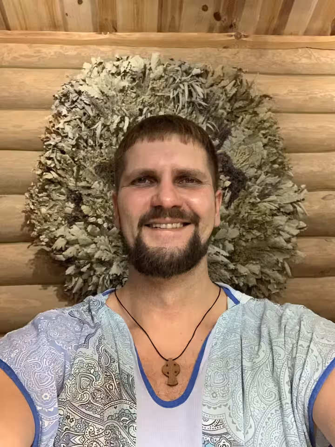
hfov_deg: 44.2
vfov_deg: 56.8
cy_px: 224
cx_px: 168
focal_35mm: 32
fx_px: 413
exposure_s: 1/25
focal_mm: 2.87
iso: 320
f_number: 2.2
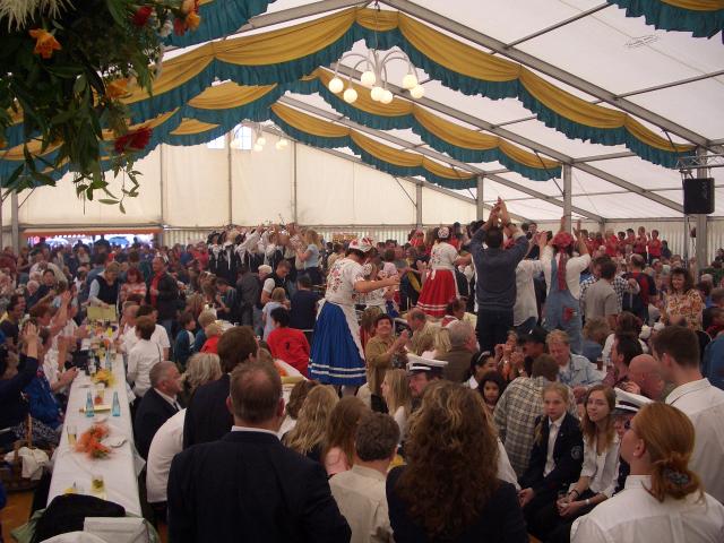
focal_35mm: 35
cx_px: 362
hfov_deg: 52.6
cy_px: 272
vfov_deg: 40.7
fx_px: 732
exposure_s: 1/125
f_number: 2.6
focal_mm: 5.8
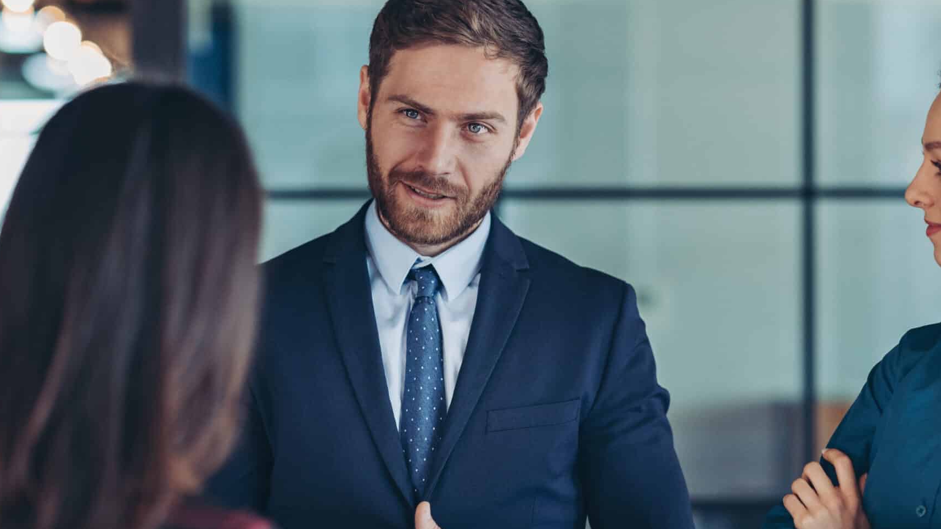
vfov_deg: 9.1
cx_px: 556
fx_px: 3318
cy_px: 289
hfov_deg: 16.1
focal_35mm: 133
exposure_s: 1/320
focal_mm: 85
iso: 800
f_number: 1.8
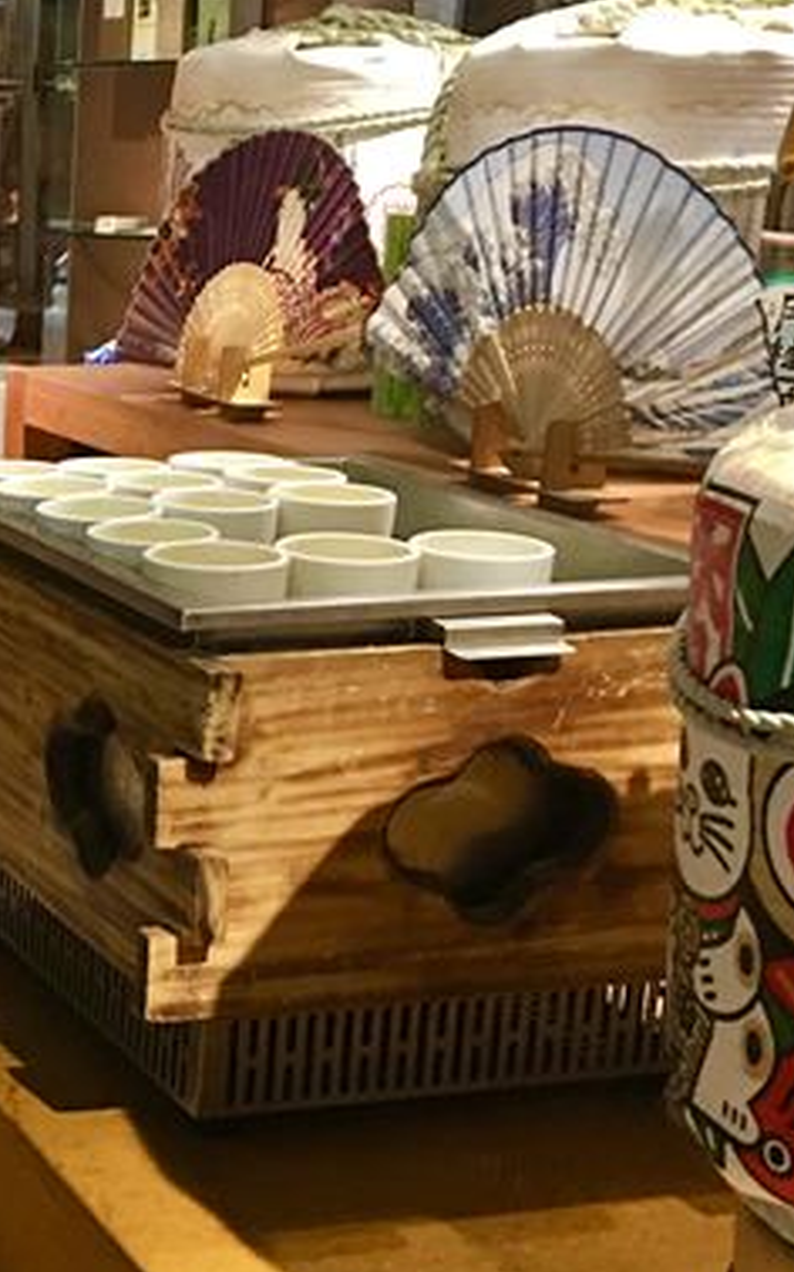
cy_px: 710
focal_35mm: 65
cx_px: -336
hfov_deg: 18.2
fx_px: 2252
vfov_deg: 31.5
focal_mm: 4.15
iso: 80
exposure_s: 1/10
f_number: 2.2
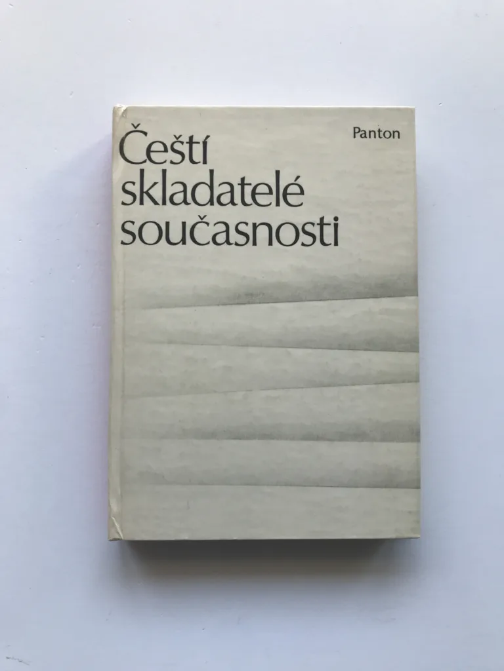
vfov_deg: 63.4
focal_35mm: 28
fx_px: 544
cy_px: 336
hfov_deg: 49.7
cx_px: 252
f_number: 1.8
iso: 40
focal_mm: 3.99
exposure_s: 1/100
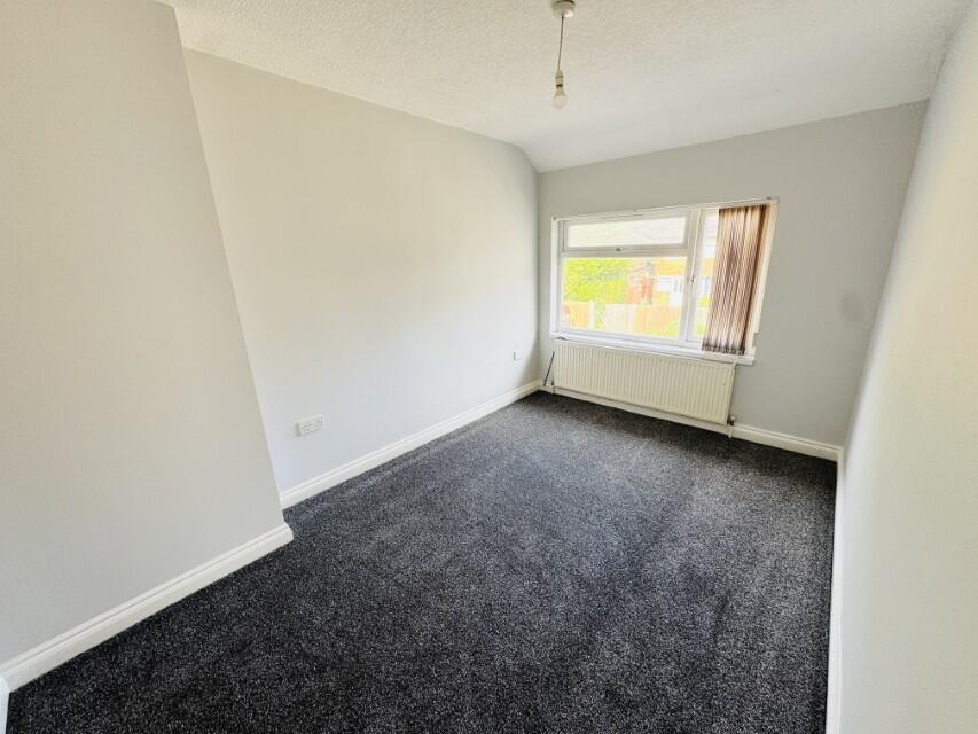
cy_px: 367
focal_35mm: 14
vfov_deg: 85.7
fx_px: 396
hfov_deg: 102.1
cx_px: 489
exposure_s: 1/99
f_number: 2.2
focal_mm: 2.22
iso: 80
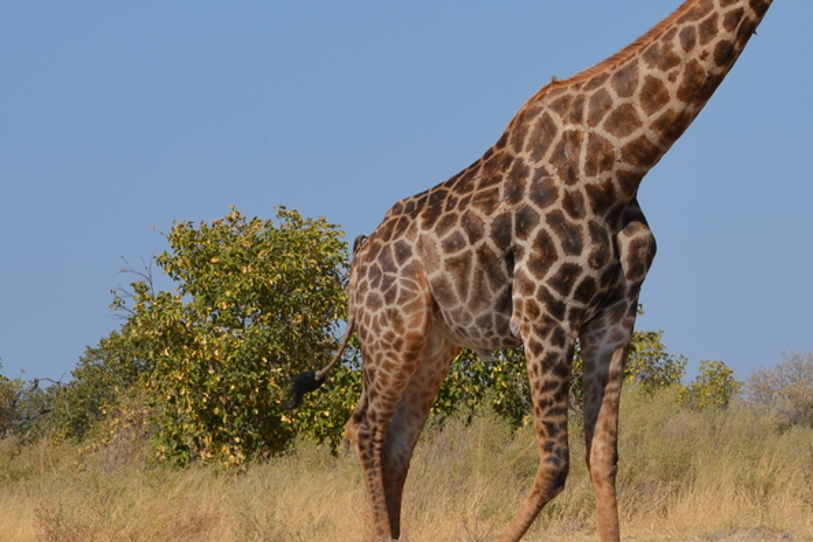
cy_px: 155
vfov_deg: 5.0
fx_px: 6189
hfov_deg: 7.5
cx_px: 835
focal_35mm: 274
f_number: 10
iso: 100
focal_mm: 85
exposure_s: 1/400
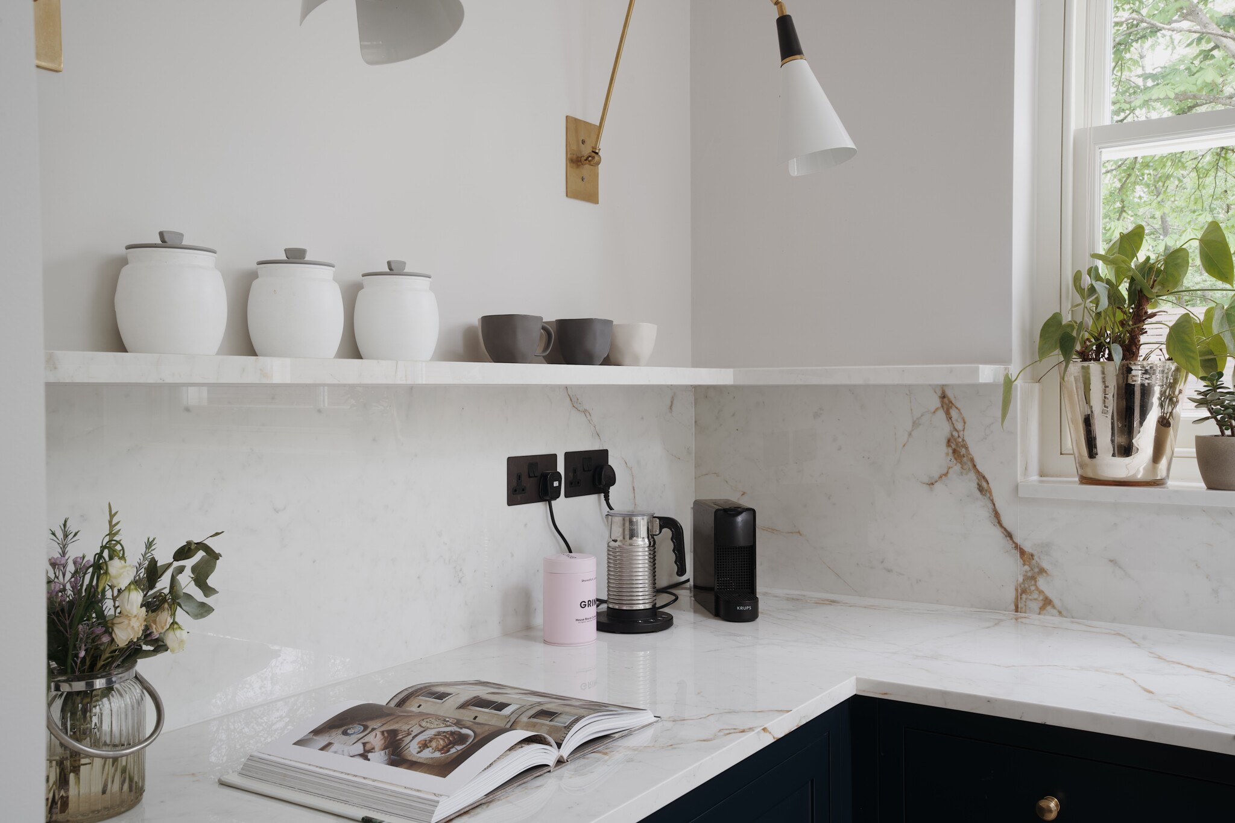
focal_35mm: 34
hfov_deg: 55.8
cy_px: 412
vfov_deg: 38.9
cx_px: 618
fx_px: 1166
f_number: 16
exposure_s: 1.6
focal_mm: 34
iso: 50
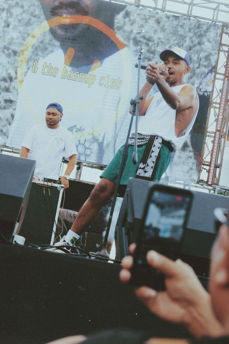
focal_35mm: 75
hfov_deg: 18.2
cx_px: 114
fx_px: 716
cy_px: 172
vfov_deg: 27.0
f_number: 6.4
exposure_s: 1/180
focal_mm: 50
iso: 1600
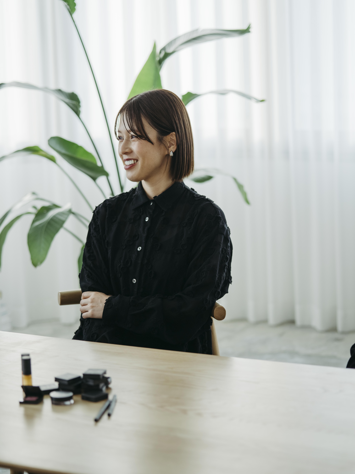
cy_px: 237
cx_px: 178
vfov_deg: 20.9
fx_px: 1285
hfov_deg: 15.7
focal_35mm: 94
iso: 800
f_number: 4
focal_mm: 120
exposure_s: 1/80
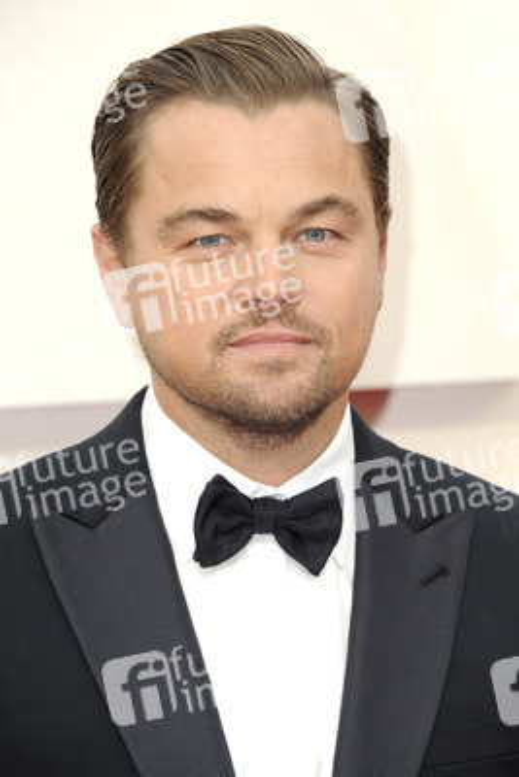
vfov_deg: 6.9
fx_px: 6481
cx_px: 260
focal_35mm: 300
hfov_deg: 4.6
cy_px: 388
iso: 1250
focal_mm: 300
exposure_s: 1/250
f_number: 7.1
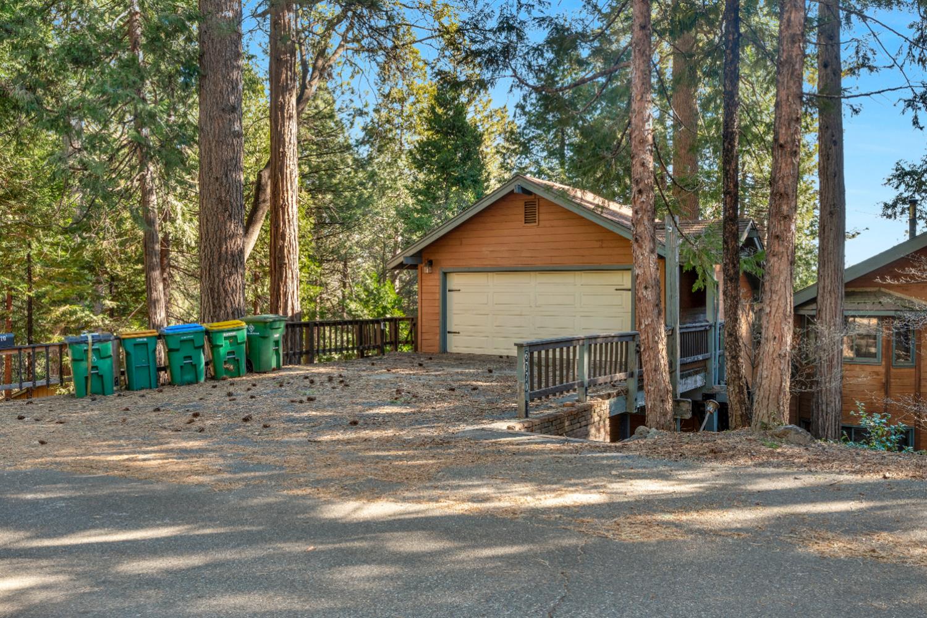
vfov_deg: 43.6
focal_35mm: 30
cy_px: 309
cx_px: 464
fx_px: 772
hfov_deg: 61.9
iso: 250
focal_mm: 30
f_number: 9
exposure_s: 1/80
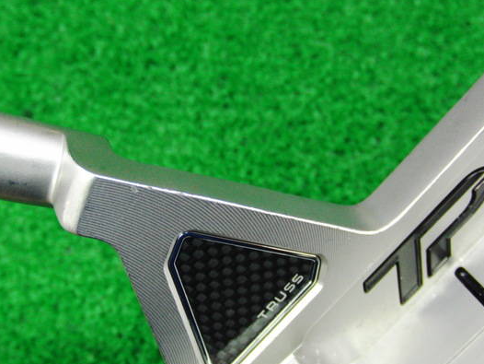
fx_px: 629
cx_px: 218
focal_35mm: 45
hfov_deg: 42.0
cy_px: 208
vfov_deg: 32.2
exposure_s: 1/30
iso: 400
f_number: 3.6
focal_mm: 6.42
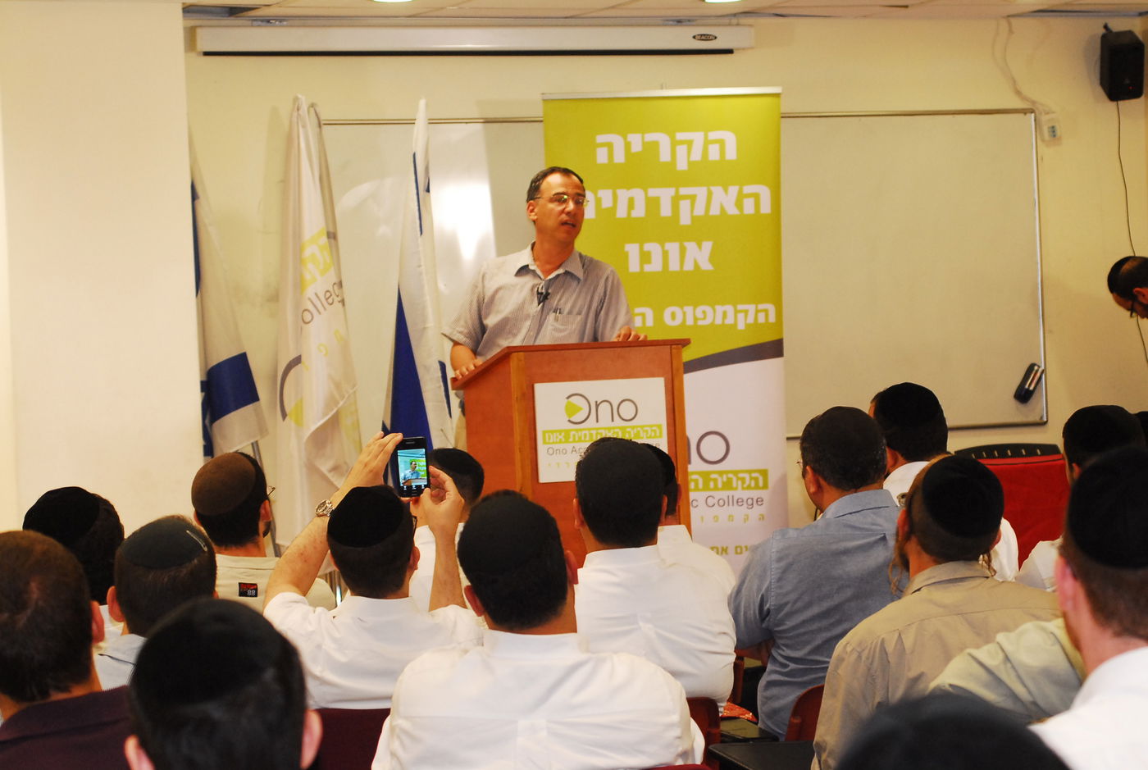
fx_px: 3163
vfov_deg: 13.9
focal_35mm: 99
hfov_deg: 20.6
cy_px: 385
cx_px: 574
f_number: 5
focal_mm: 66
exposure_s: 1/50
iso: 800
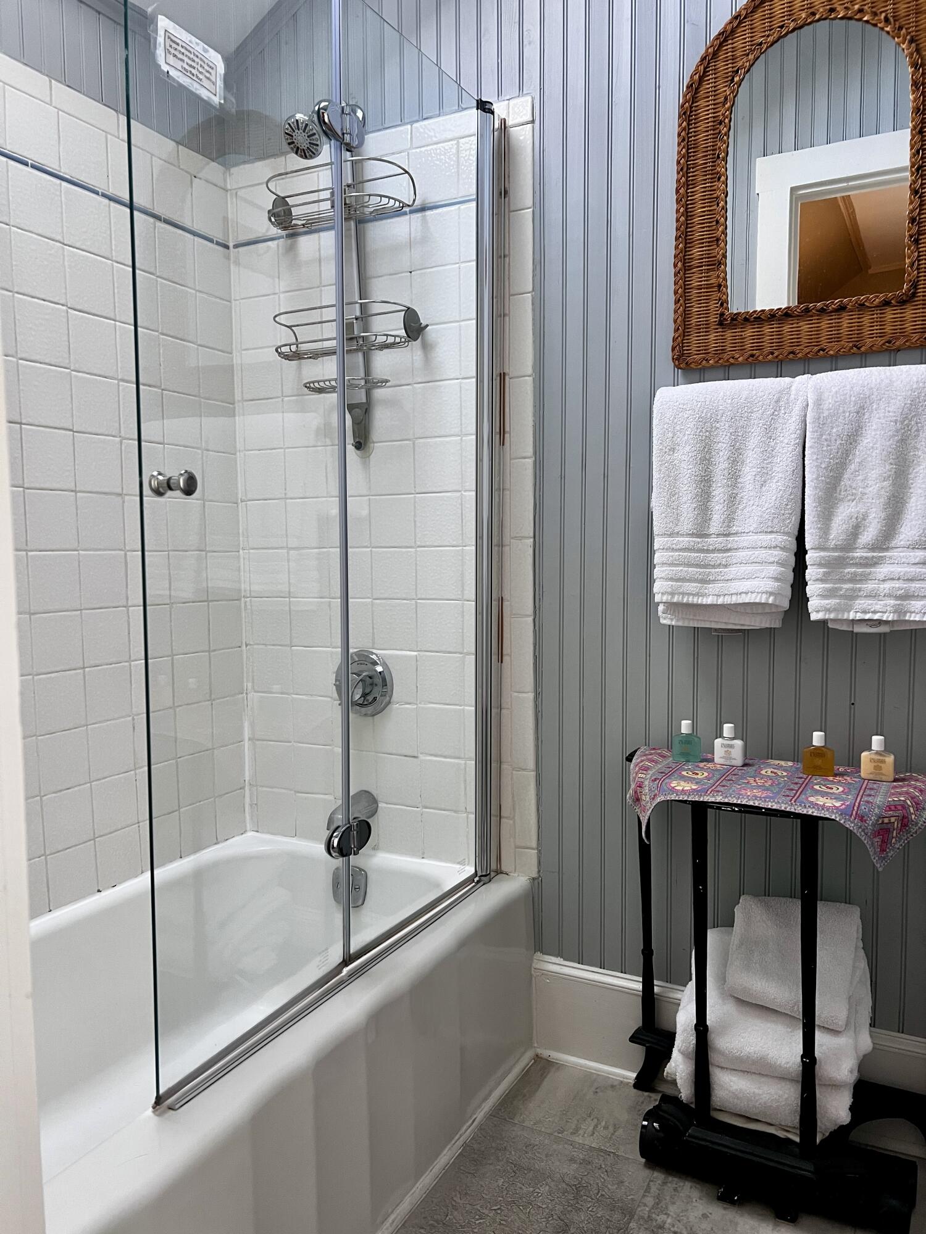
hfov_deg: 53.1
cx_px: 463
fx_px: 927
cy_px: 617
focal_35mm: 26
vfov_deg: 67.3
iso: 125
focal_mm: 5.7
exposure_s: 1/72
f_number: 1.5
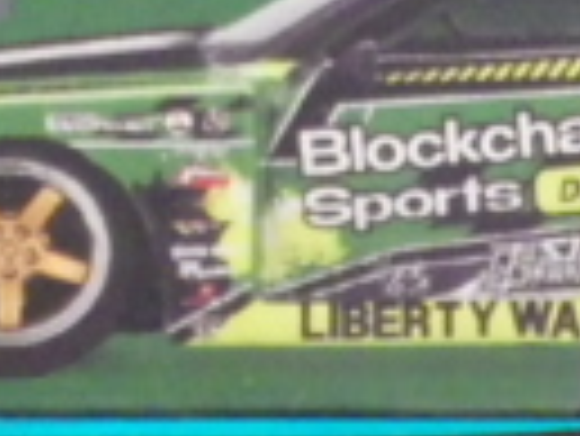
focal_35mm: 292
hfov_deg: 6.8
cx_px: 234
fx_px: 4897
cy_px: -247
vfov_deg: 5.1
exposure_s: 1/25
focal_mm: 10.7
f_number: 4
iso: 1600
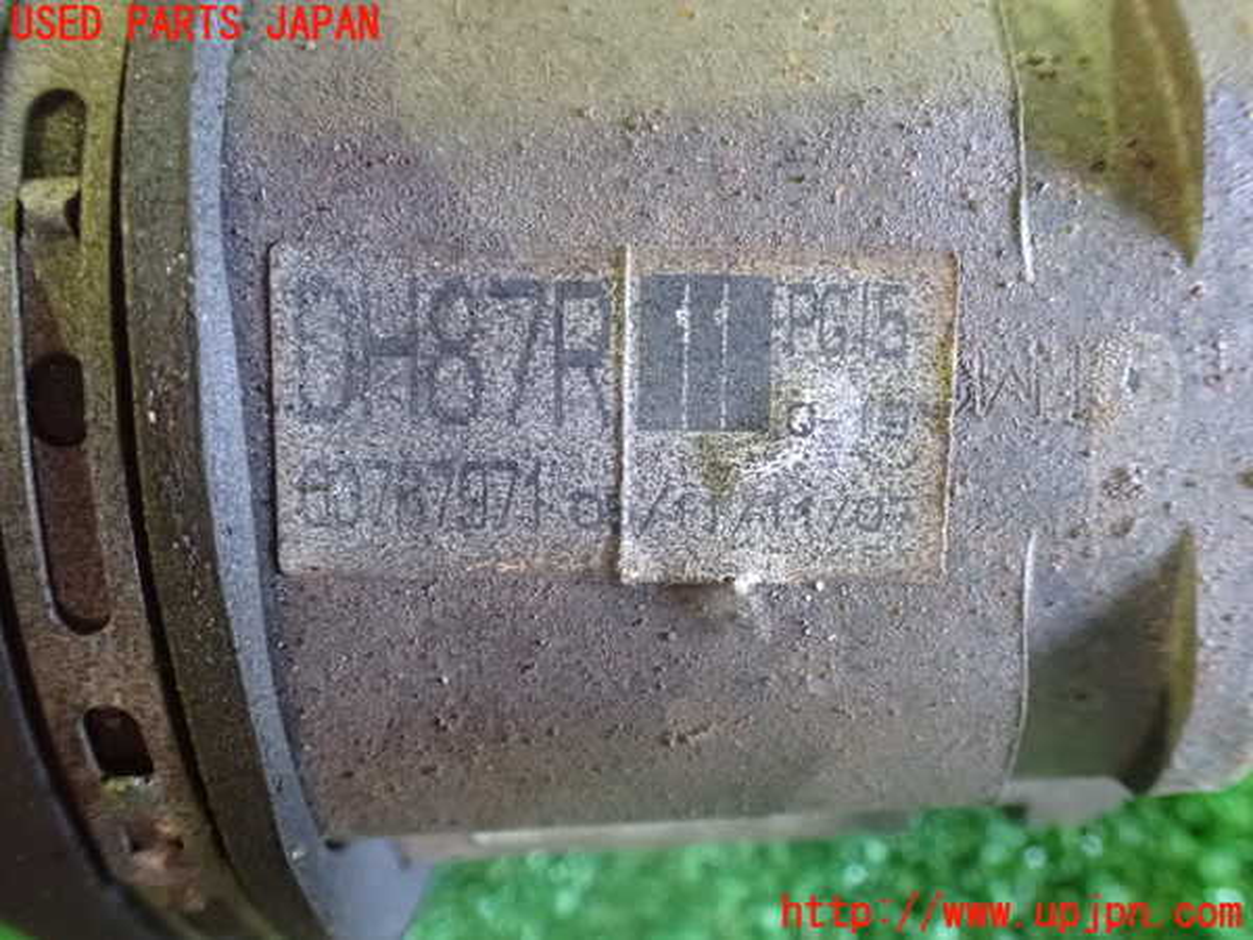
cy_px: 470
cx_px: 626
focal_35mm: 30
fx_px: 1086
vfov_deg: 46.8
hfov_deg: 60.0
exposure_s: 1/30
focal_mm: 5.4
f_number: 2.3
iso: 1600
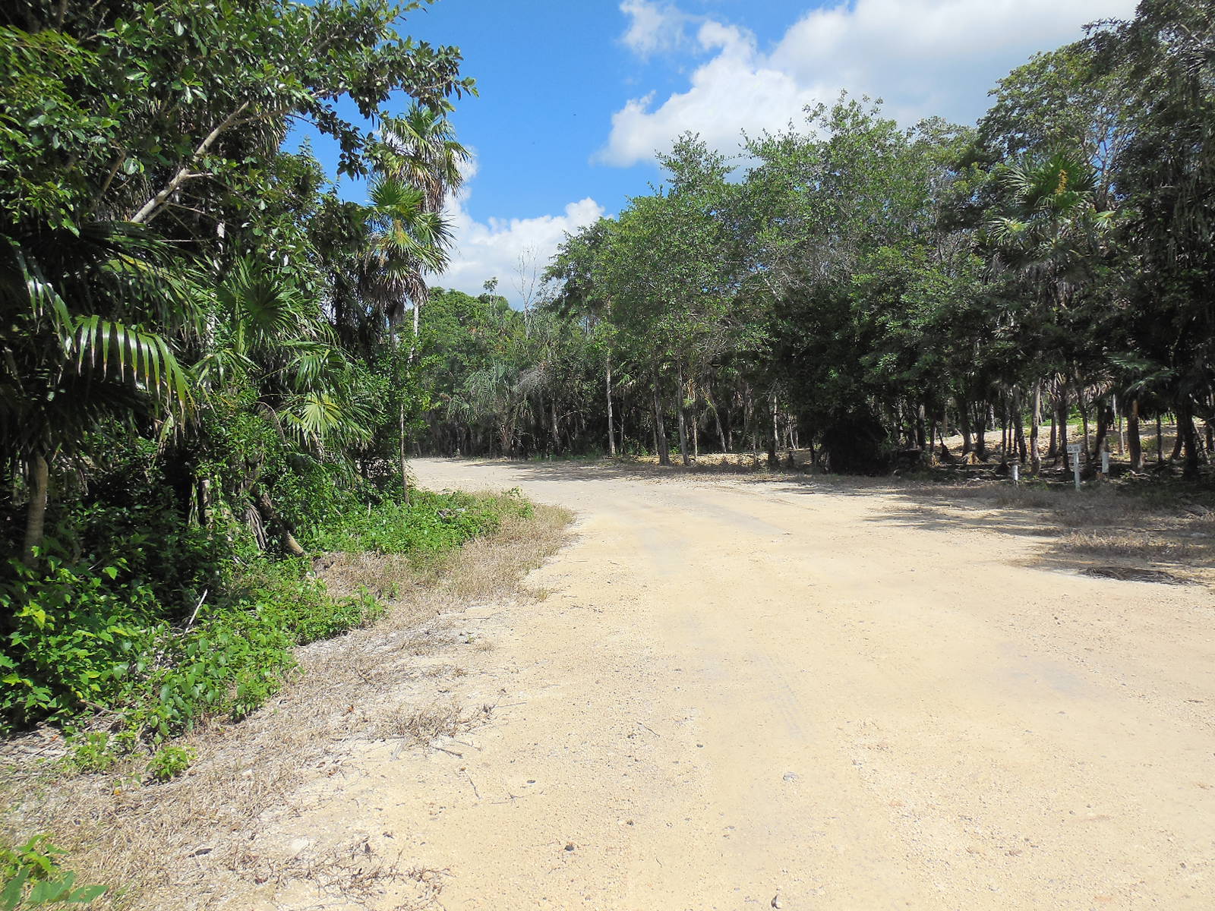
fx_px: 877
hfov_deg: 69.4
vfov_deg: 54.9
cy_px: 456
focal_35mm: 25
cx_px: 608
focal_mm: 4.5
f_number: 6.2
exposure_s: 1/500
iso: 125
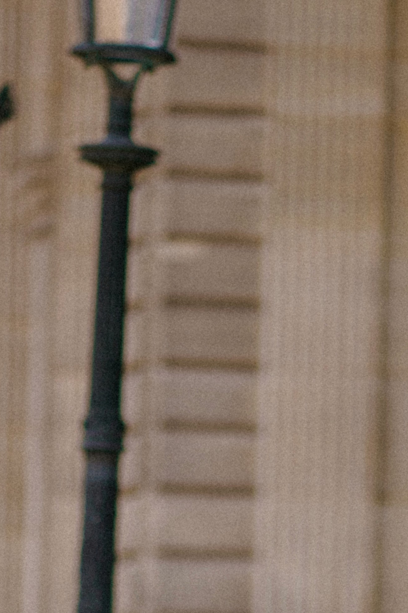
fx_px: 5897
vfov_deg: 5.9
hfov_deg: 4.0
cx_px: 314
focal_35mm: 347
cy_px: 788
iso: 50
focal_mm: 85
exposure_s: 1/500
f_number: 1.8
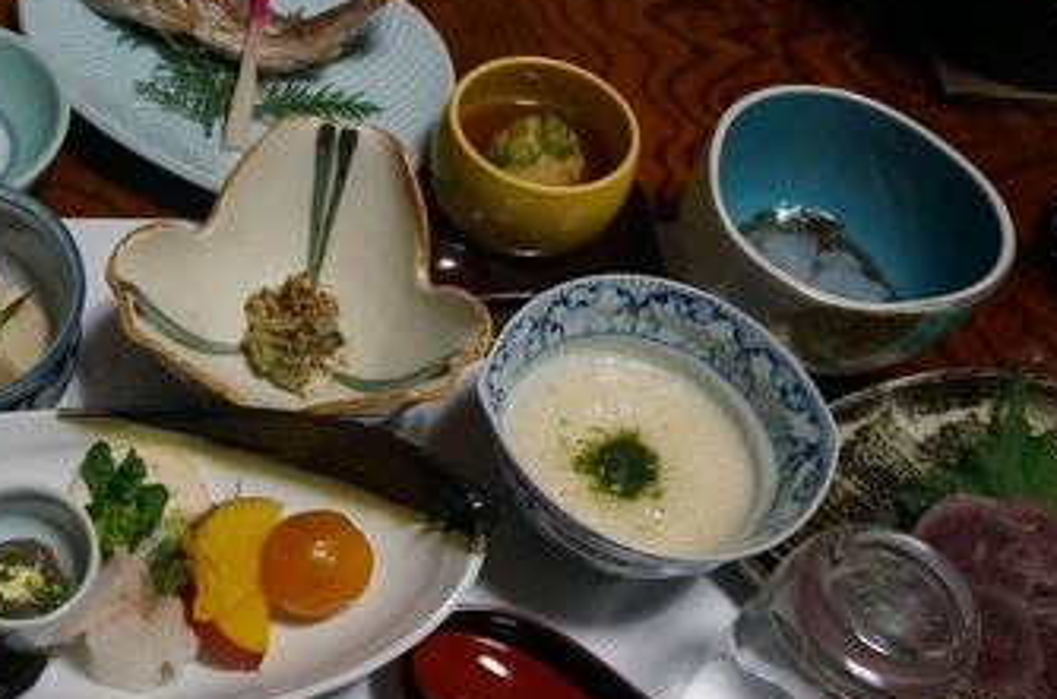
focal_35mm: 44
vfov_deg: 30.2
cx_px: 168
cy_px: 266
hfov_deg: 42.0
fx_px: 1289
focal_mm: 16
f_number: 4
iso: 3200
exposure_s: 1/160
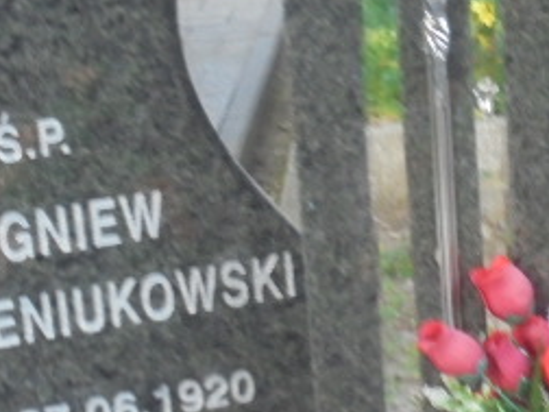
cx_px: 484
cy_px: 203
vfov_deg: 13.6
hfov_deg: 17.8
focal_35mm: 109
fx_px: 1729
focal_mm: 7.8
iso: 400
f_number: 4.5
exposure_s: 1/25
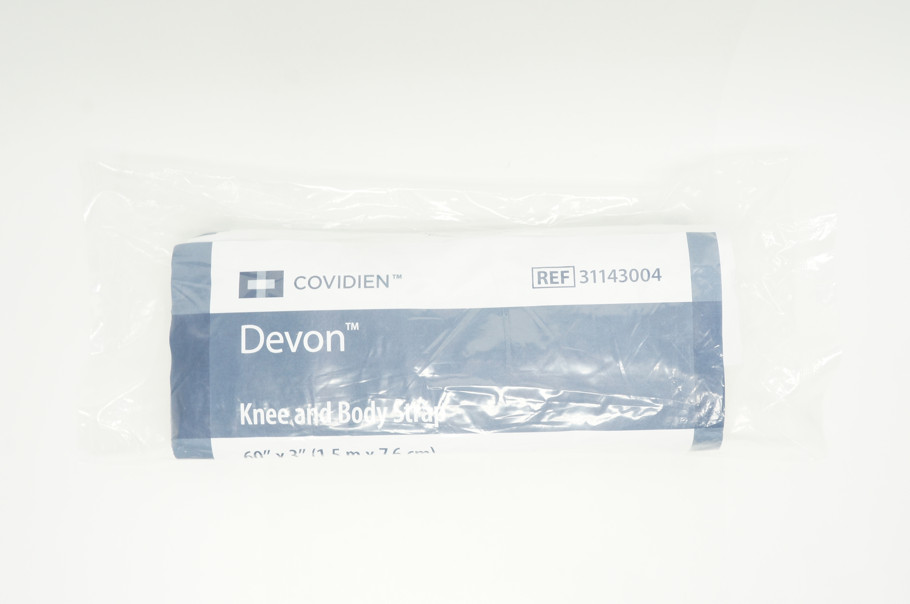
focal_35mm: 38
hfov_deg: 51.3
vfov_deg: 35.4
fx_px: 947
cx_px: 455
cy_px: 302
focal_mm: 25
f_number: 9
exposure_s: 1/15
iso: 400
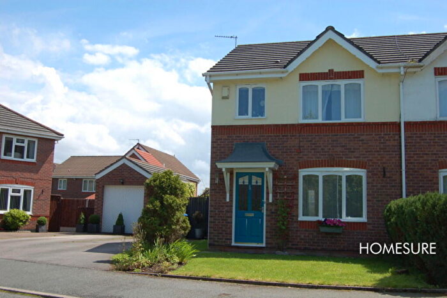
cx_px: 224
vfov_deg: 34.2
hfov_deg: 49.6
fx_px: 484
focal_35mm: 39
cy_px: 149
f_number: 6.3
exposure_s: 1/500
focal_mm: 26
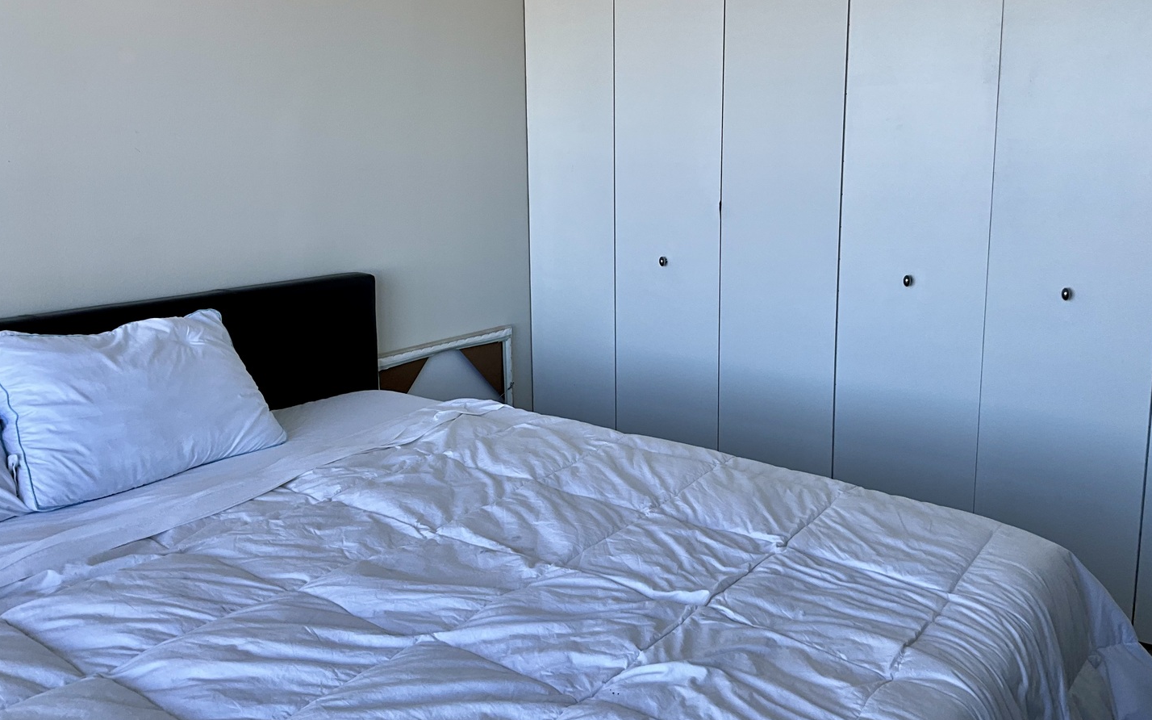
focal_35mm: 31
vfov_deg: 40.5
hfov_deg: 61.2
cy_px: 306
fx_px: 973
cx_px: 576
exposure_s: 1/177
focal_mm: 3
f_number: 1.8
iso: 20
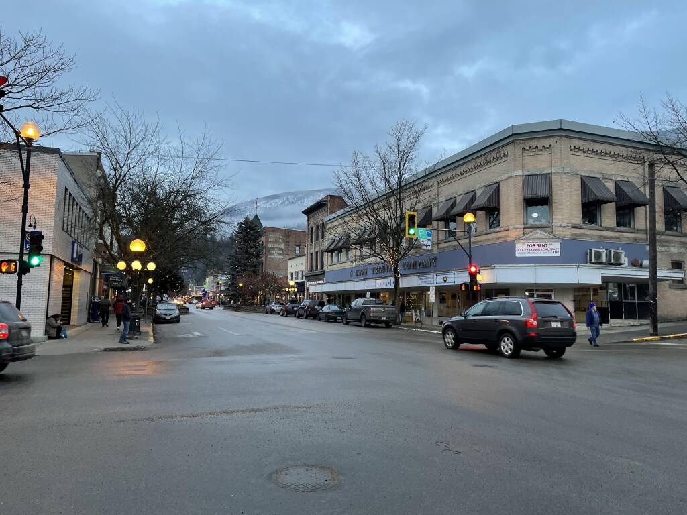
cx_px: 344
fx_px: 516
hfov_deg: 67.3
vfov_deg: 53.1
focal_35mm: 26
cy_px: 258
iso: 64
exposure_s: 1/120
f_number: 1.6
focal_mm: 4.2
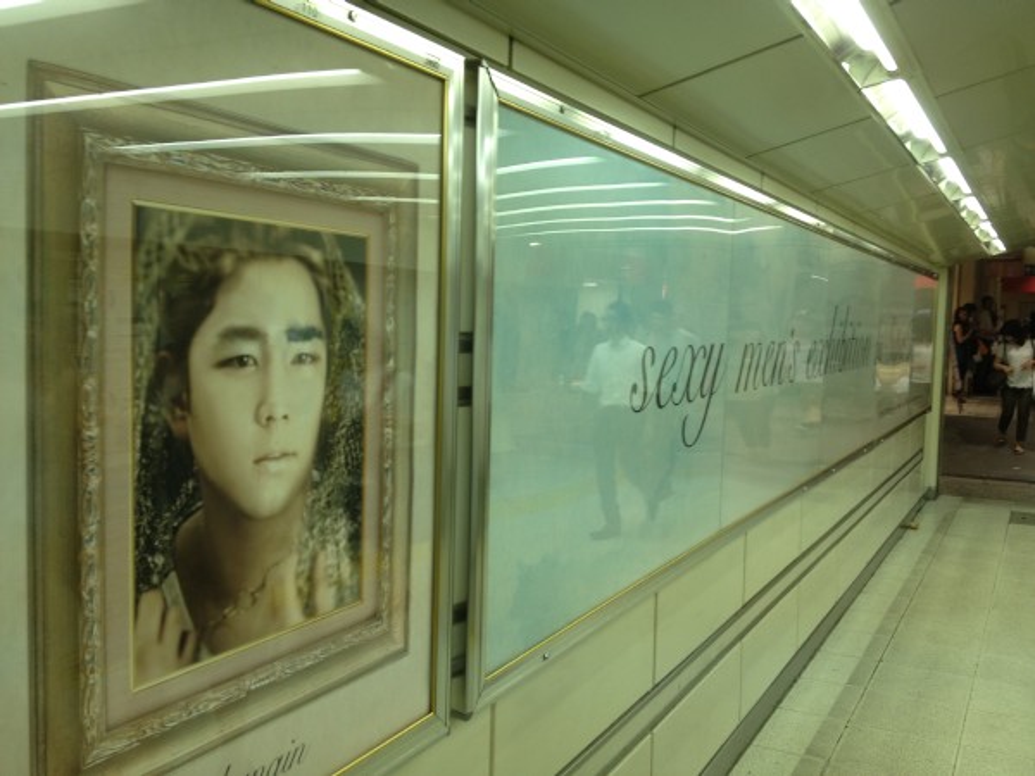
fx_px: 1046
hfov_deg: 52.6
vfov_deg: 40.7
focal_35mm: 35
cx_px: 518
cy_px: 388
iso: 64
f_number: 2.4
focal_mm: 4.28
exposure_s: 1/30
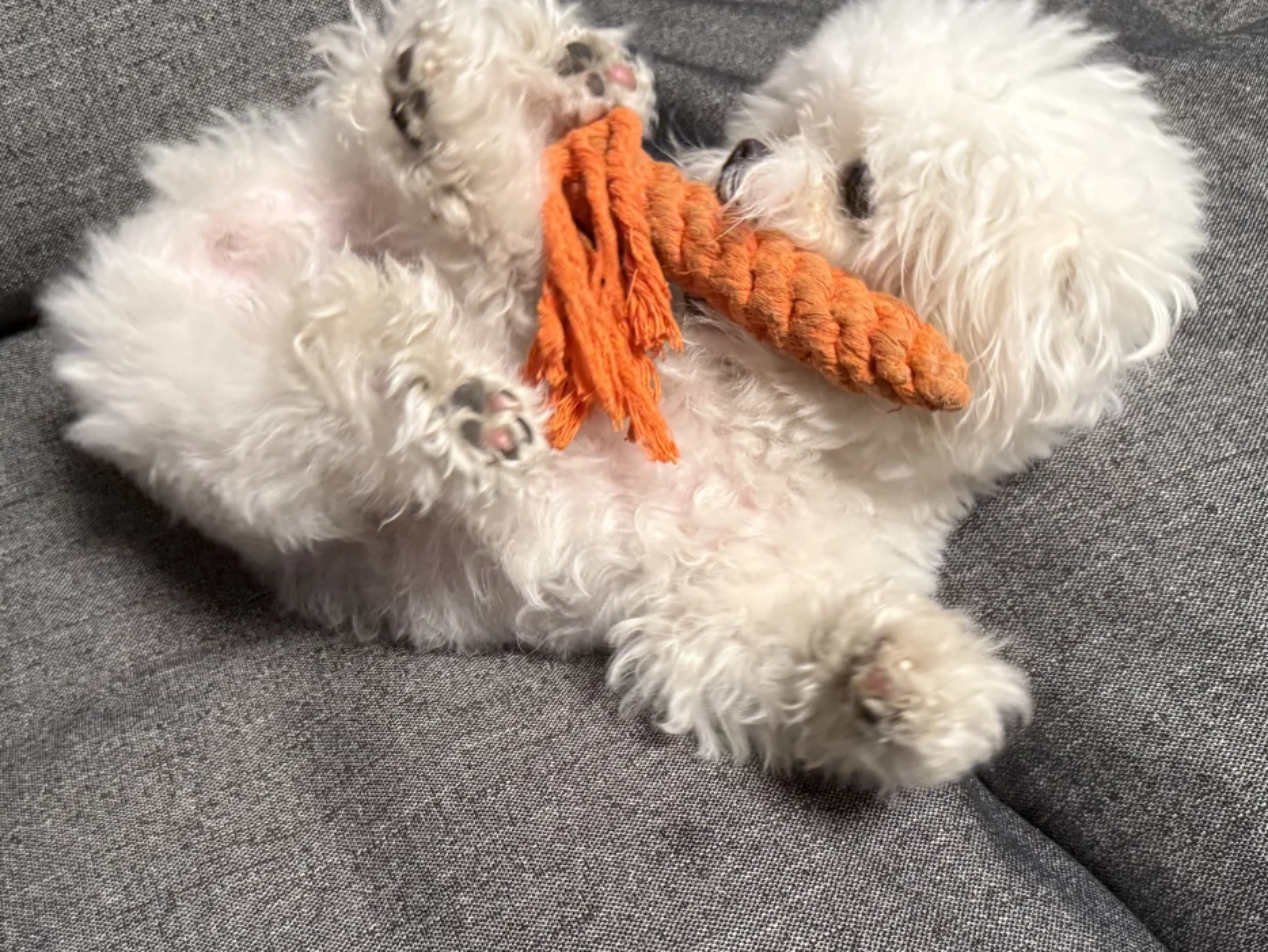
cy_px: 603
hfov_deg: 50.0
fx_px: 1356
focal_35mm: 37
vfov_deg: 38.4
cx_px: 553
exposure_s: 1/60
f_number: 1.78
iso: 400
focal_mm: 6.76
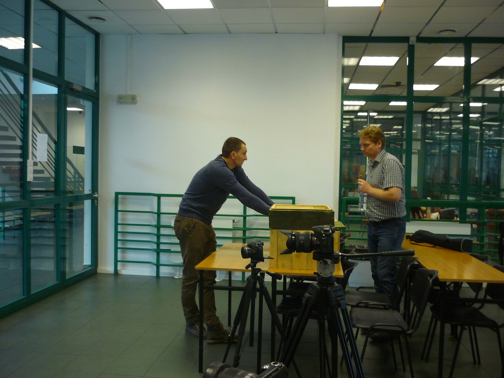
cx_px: 252
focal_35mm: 33
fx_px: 480
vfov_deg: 42.9
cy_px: 189
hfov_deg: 55.4
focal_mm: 5.5
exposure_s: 1/30
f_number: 2.8
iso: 250
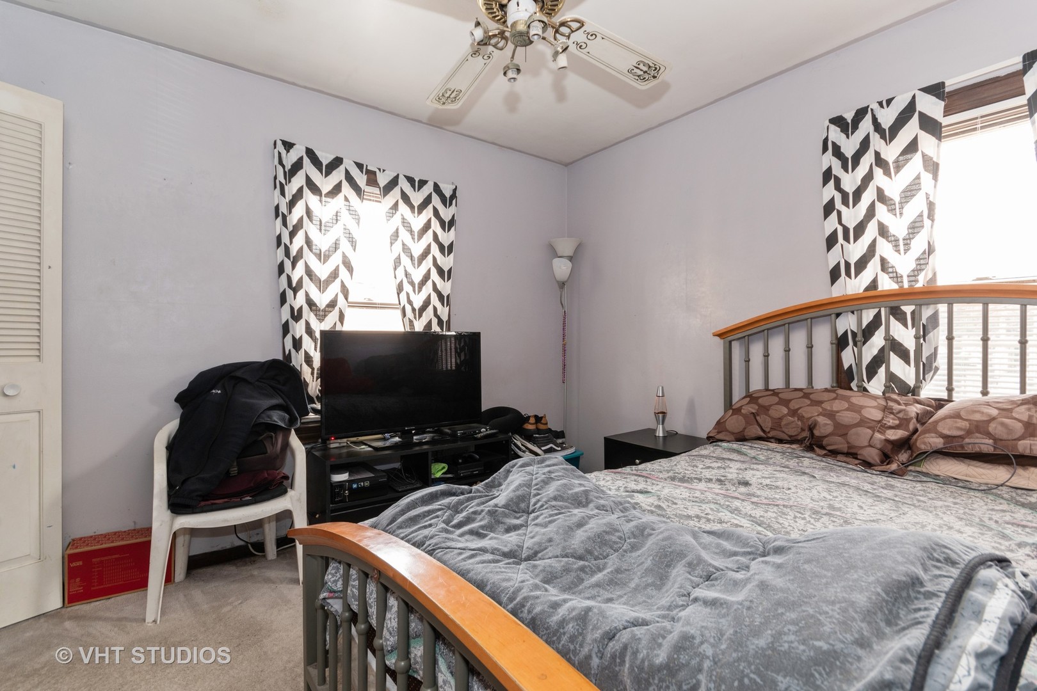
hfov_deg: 95.0
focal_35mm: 16
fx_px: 475
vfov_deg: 72.1
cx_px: 518
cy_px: 346
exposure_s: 1/1.67
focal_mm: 11
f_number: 8
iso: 200
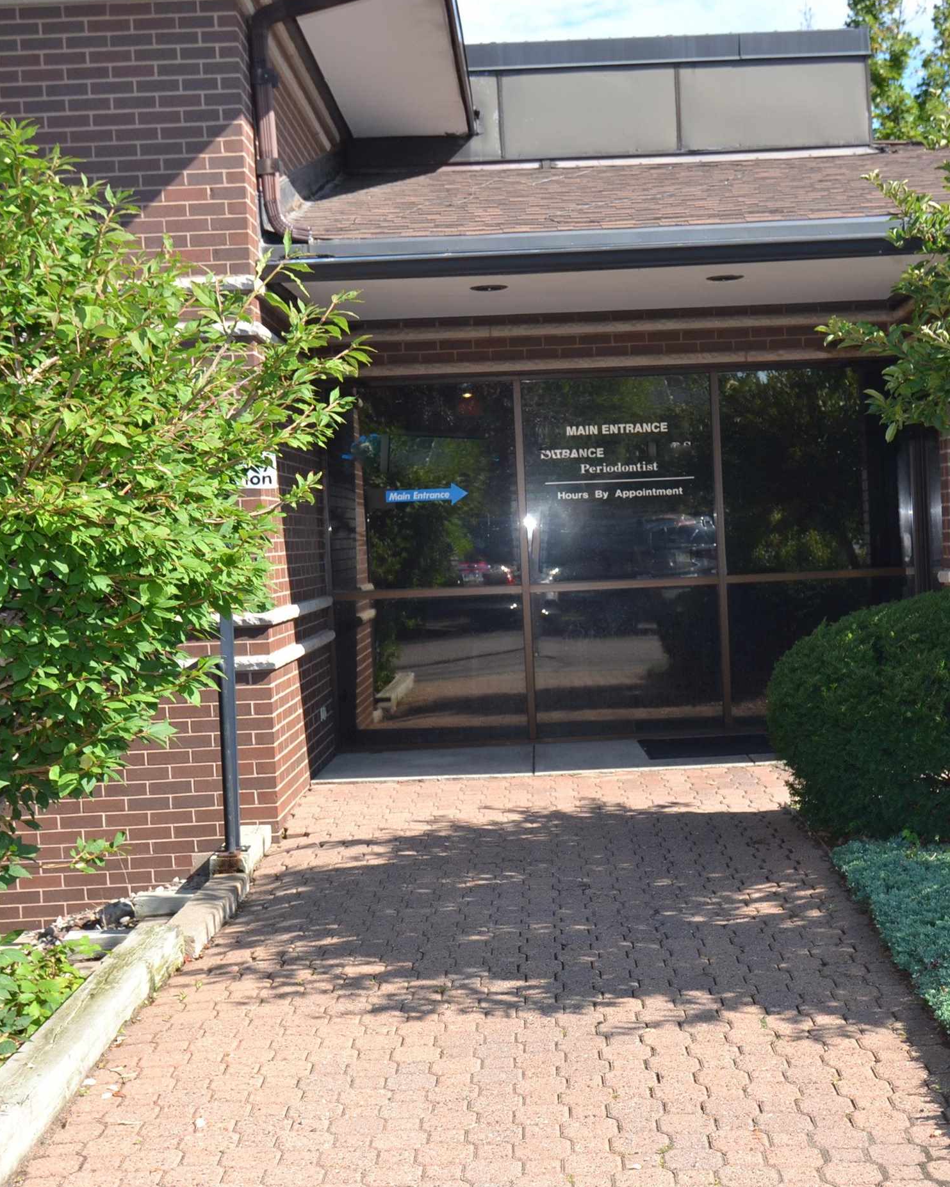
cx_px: 602
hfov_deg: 27.0
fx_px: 1968
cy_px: 651
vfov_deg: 33.5
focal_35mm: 56
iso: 100
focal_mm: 24
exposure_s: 1/160
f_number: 6.3
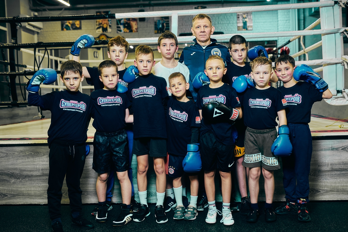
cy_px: 119
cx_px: 182
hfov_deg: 49.6
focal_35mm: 39
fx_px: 377
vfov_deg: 34.2
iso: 640
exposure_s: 1/200
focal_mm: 35
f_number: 2.5
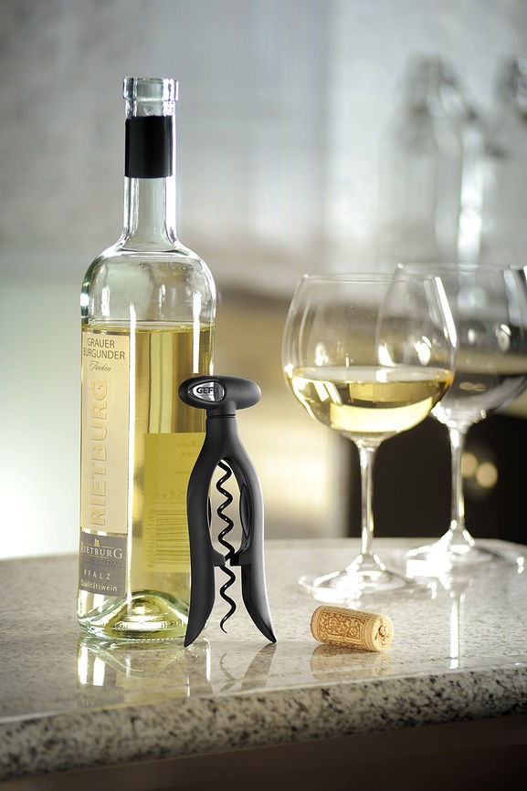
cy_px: 396
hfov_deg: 6.9
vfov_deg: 10.3
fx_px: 4397
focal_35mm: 200
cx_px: 264
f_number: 5.6
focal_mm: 200
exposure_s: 1/200
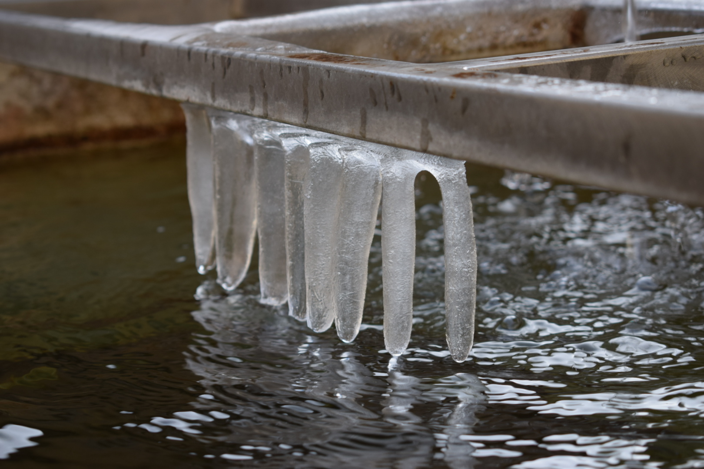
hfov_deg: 24.6
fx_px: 1613
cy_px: 234
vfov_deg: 16.6
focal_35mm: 82
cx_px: 352
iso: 200
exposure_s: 1/160
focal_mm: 55
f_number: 5.6
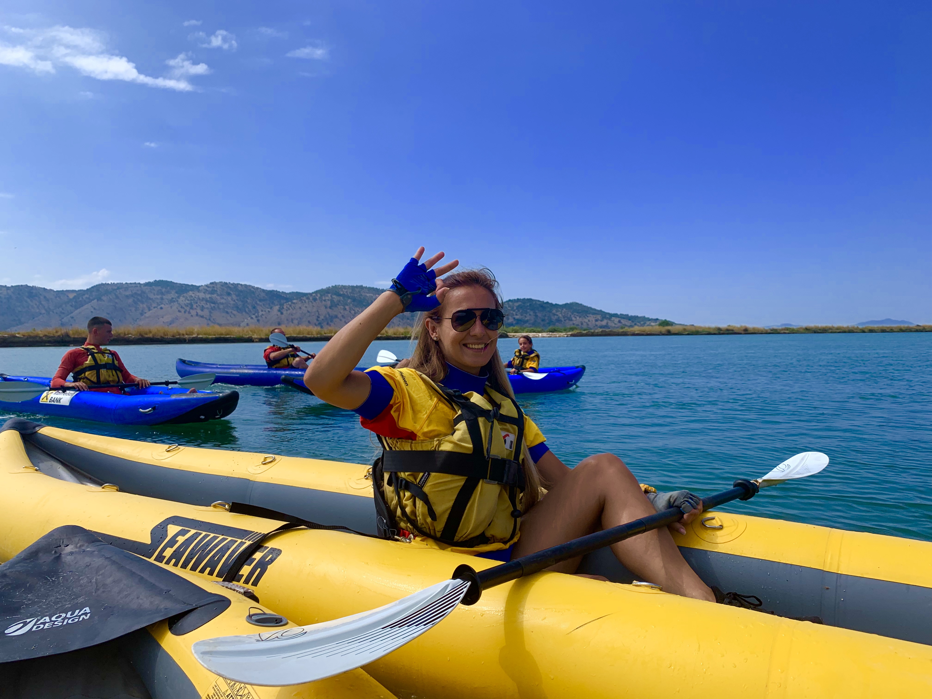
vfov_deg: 53.1
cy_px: 350
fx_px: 700
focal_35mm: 26
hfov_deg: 67.3
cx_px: 466
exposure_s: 1/3086
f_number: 1.8
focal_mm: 4.25
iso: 25
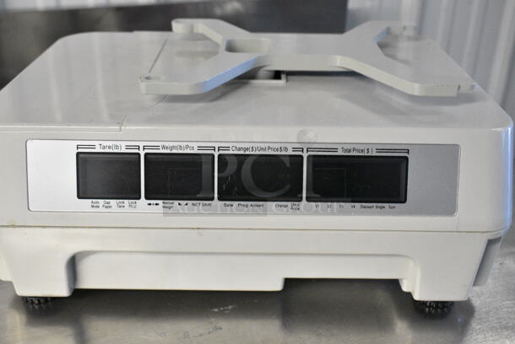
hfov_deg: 46.4
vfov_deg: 32.0
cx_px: 258
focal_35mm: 42
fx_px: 601
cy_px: 172
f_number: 7.1
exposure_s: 1/200
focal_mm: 28
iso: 6400
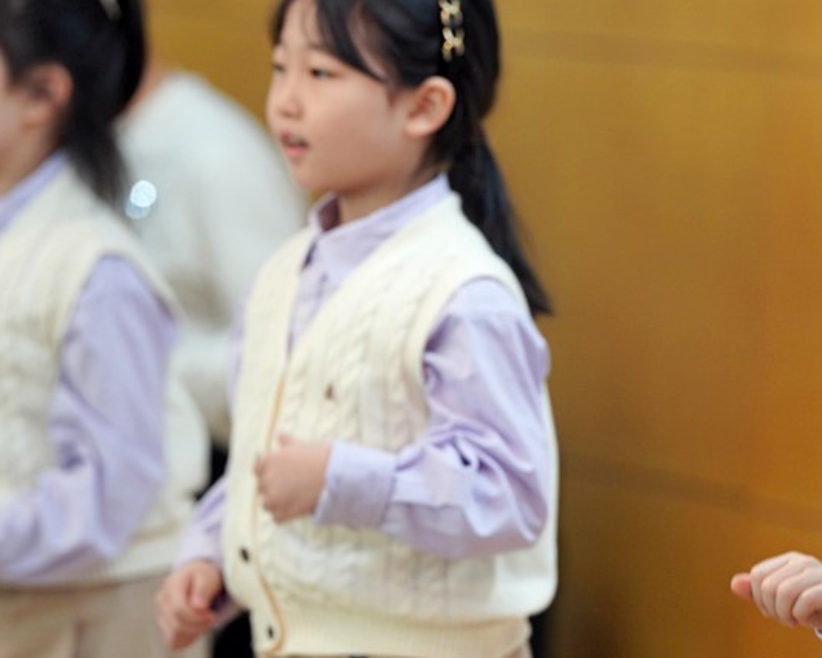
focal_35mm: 318
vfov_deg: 4.9
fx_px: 7738
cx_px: 591
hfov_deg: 6.1
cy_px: 449
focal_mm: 200
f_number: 4
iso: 1600
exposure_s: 1/250
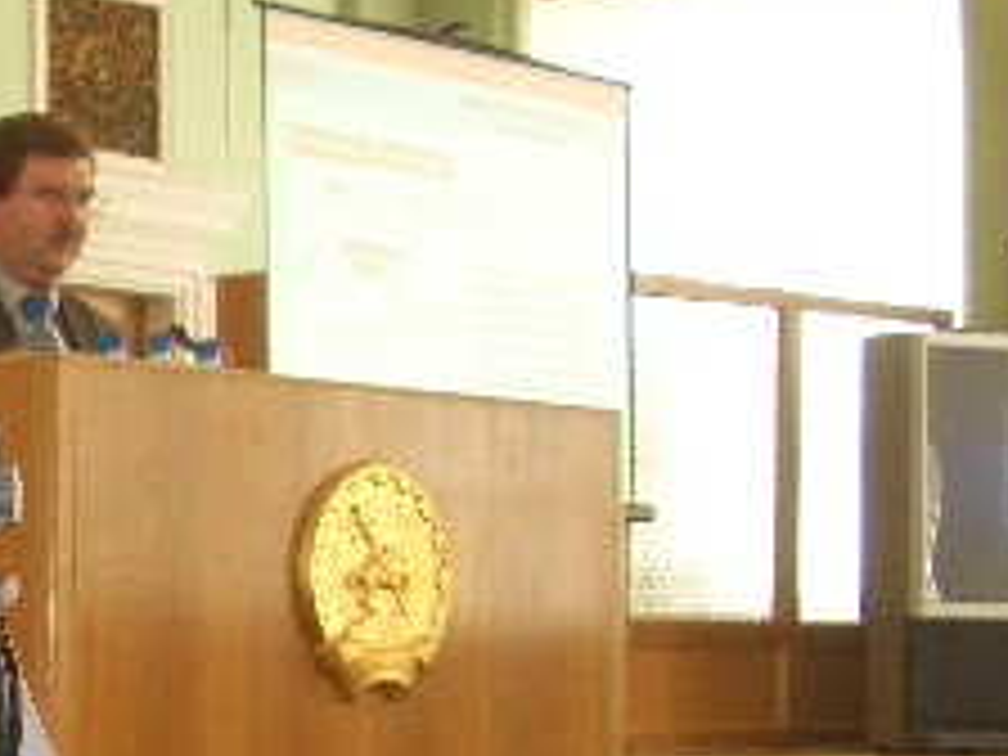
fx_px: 2038
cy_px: 338
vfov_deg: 21.0
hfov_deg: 26.5
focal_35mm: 70
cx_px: 27
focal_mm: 5.8
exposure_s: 1/60
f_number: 2.6
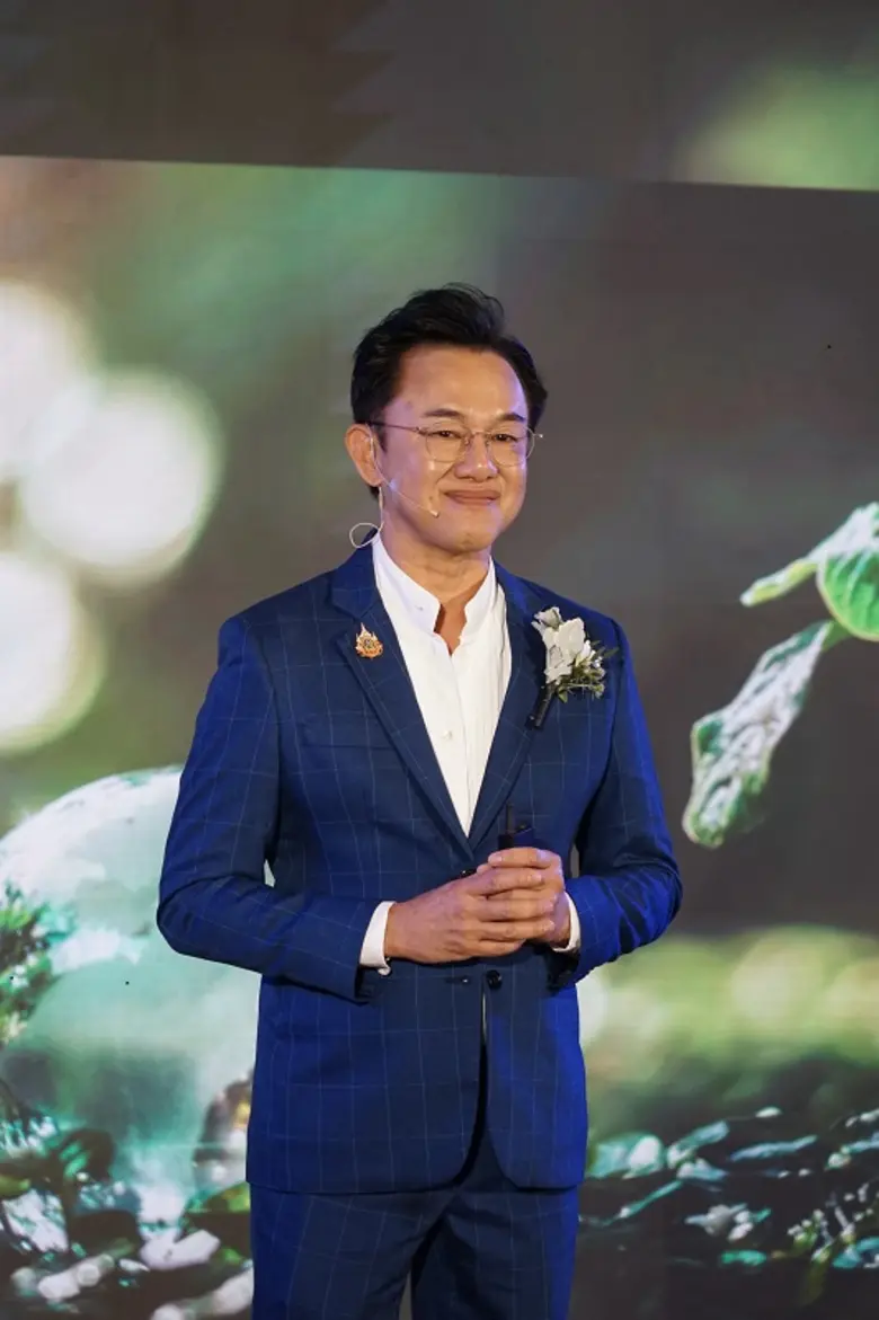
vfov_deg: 8.6
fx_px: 8795
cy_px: 660
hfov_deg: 5.7
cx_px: 440
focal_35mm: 240
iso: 1600
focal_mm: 240
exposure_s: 1/125
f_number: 6.3
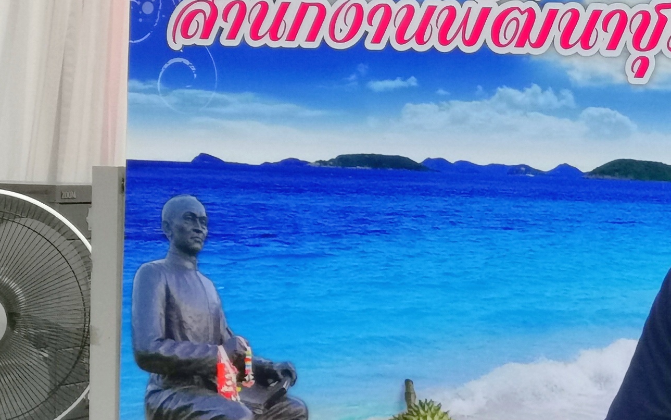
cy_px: 215
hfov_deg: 13.3
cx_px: 805
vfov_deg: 8.6
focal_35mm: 153
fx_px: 2798
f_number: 1.8
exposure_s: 1/100
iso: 250
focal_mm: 5.58
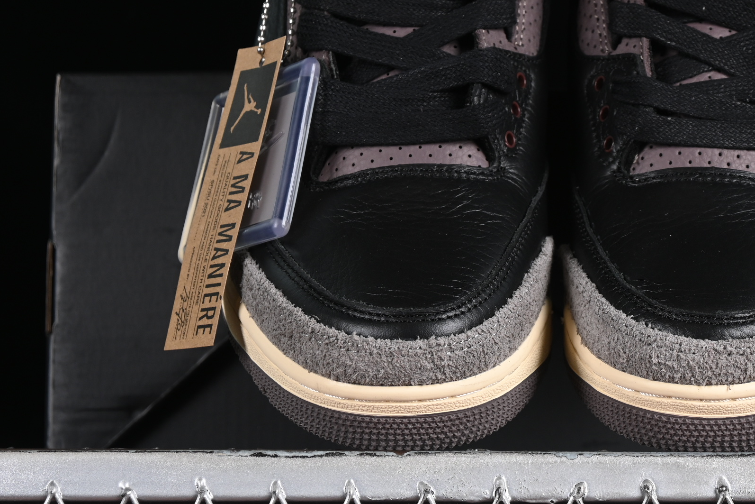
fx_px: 2747
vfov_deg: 10.5
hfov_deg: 15.6
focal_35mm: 131
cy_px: 181
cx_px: 545
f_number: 6.3
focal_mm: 50
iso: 160
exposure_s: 1/60
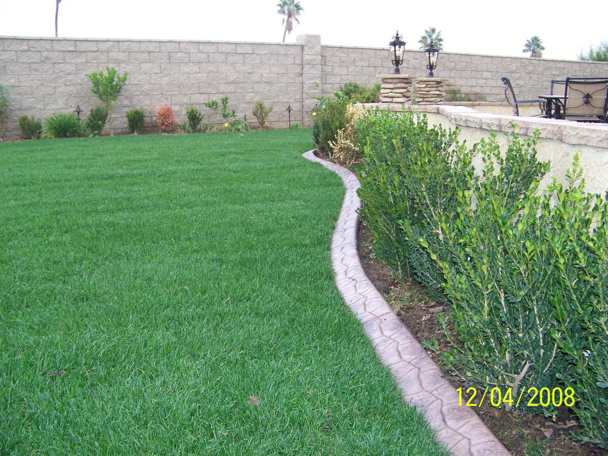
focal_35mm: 36
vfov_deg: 39.7
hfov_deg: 51.4
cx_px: 304
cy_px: 228
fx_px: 632
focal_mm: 5.85
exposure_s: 1/30
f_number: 3.2
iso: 64
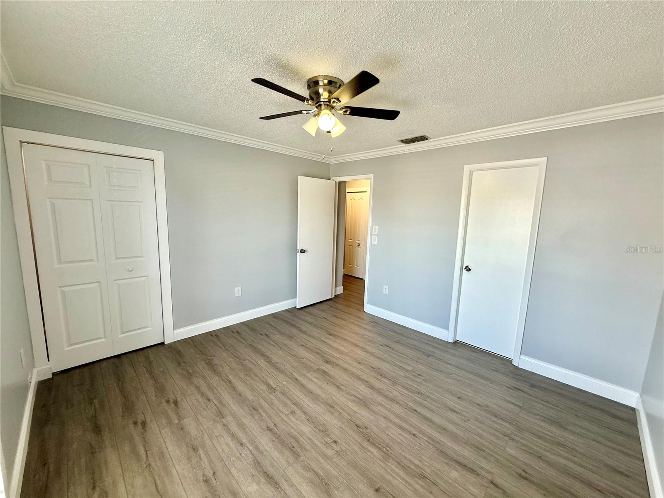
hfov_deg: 102.1
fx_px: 269
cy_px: 249
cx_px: 332
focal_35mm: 14
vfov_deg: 85.7
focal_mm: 2.22
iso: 100
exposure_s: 1/120
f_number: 2.2
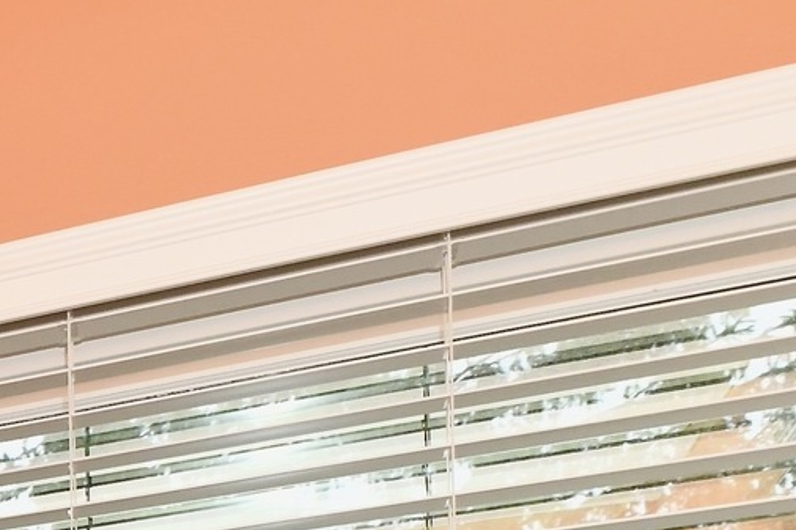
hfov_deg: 12.5
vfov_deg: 13.3
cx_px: -1446
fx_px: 1879
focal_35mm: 85
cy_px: 1131
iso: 640
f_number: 6.3
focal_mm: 14
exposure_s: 1/60
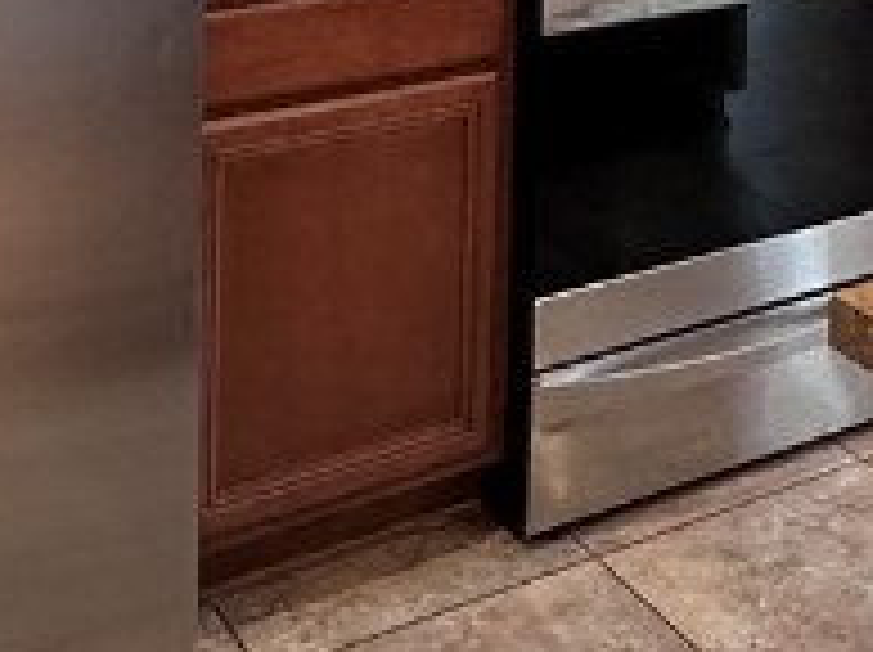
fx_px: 1864
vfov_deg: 17.0
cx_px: 626
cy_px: -450
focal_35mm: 74
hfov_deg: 26.1
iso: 400
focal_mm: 2.22
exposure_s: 1/60
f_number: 2.2
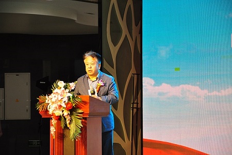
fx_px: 870
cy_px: 78
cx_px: 116
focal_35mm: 135
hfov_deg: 15.2
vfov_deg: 10.2
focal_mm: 90
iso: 560
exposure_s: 1/30
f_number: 5.6
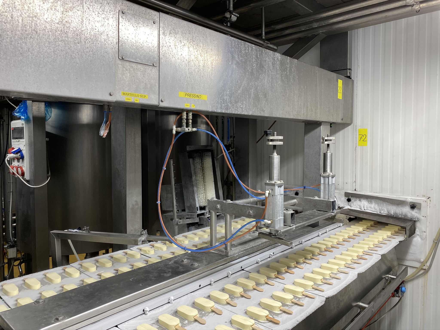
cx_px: 220
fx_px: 330
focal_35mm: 26
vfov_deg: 53.1
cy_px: 165
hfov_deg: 67.3
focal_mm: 4.25
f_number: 1.8
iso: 64
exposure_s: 1/100
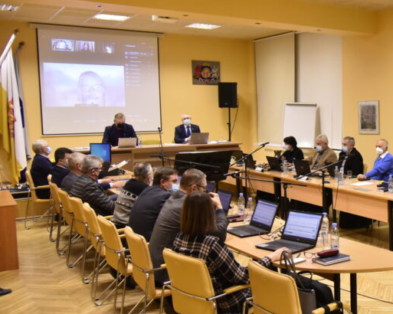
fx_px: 523
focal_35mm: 45
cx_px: 384
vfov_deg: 33.4
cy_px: 154
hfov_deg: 37.3
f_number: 4
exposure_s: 1/125
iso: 1600
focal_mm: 24
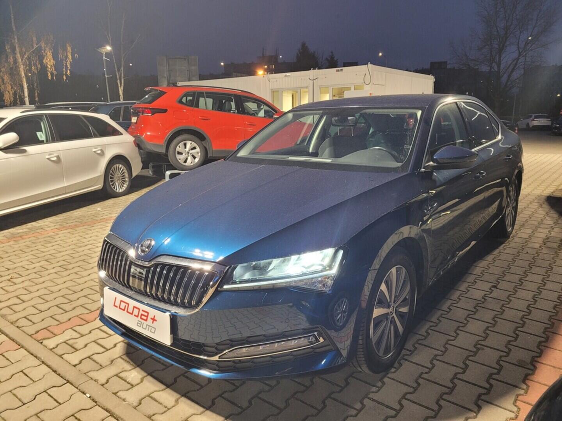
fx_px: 422
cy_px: 210
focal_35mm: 26
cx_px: 281
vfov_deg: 53.1
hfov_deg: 67.3
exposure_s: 1/50
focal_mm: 5.4
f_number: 1.8
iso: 200
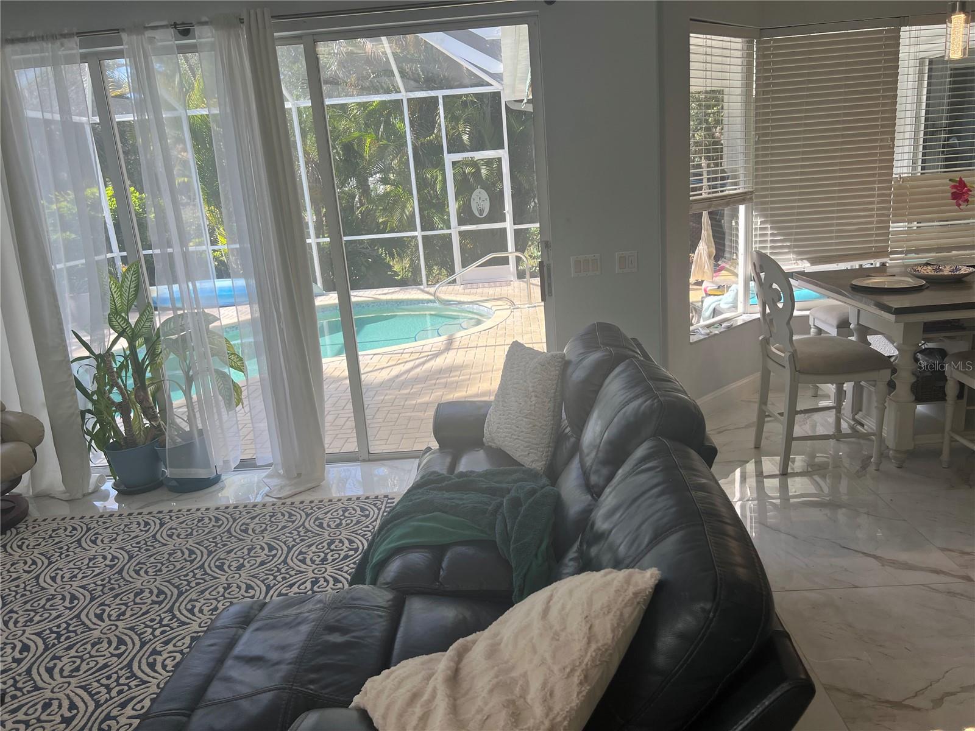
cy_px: 366
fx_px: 732
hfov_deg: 67.3
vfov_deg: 53.1
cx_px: 488
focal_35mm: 26
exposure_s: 1/143
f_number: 1.5
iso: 50
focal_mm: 5.7
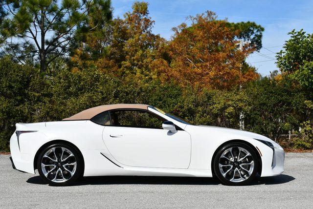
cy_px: 104
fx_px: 609
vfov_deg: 19.5
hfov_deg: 28.8
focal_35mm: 70
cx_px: 156
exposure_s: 1/400
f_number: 10
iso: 100
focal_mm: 35
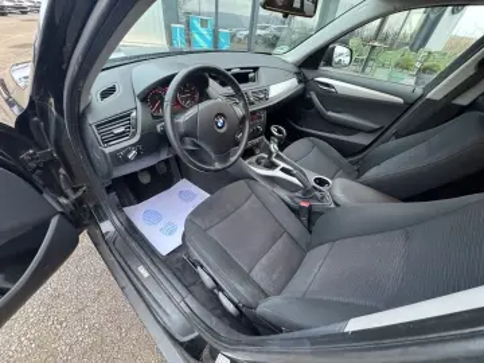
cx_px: 242
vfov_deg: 85.7
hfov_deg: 102.1
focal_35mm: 14
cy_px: 182
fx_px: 196
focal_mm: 2.22
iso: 1250
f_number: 2.2
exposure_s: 1/60
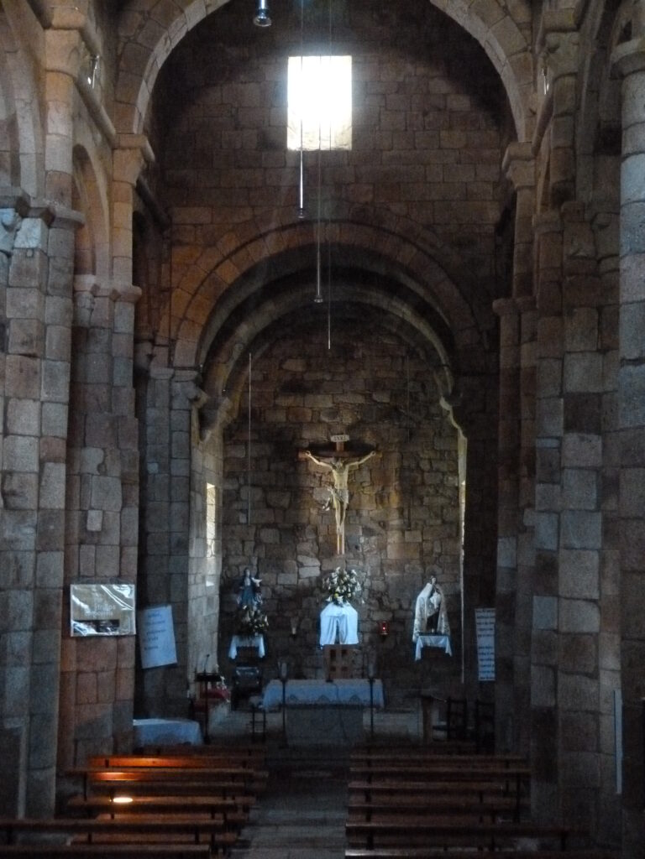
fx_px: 1168
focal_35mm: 47
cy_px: 430
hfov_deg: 30.9
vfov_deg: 40.4
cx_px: 322
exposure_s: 1/15
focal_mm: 8.5
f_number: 3.2
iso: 1600
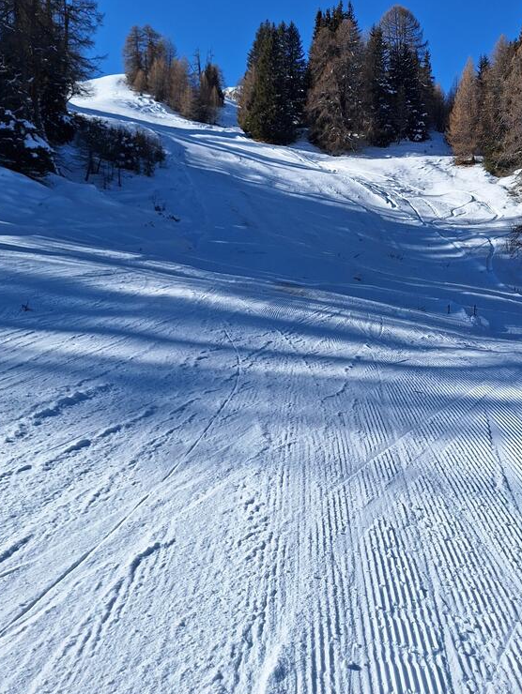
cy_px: 299
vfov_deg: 56.6
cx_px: 322
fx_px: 643
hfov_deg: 43.9
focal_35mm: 32
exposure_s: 1/5464
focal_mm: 5.54
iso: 40
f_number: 1.8
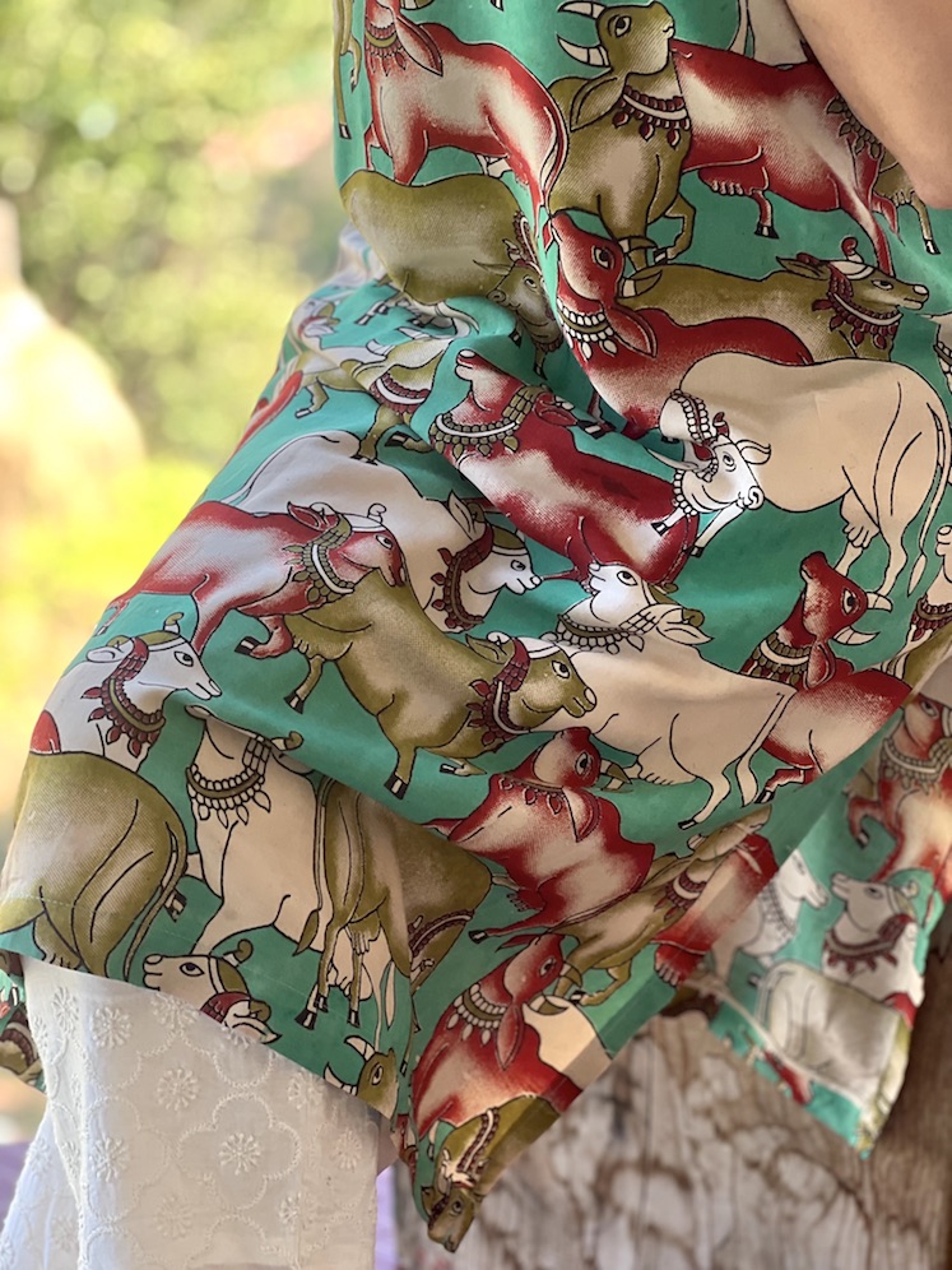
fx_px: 2824
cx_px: 476
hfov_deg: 19.1
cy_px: 635
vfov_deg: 25.3
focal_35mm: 77
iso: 80
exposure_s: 1/121
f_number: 2.8
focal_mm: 9
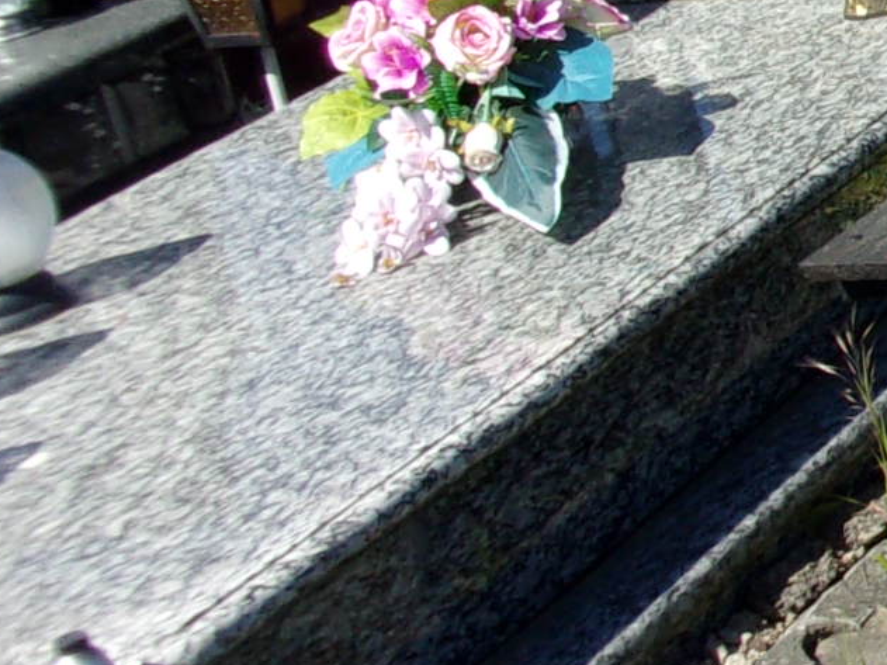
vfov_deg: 12.8
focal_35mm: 115
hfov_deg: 14.2
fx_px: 2946
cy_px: 70
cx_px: 1801
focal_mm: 5.1
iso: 80
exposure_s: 1/80
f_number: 10.8
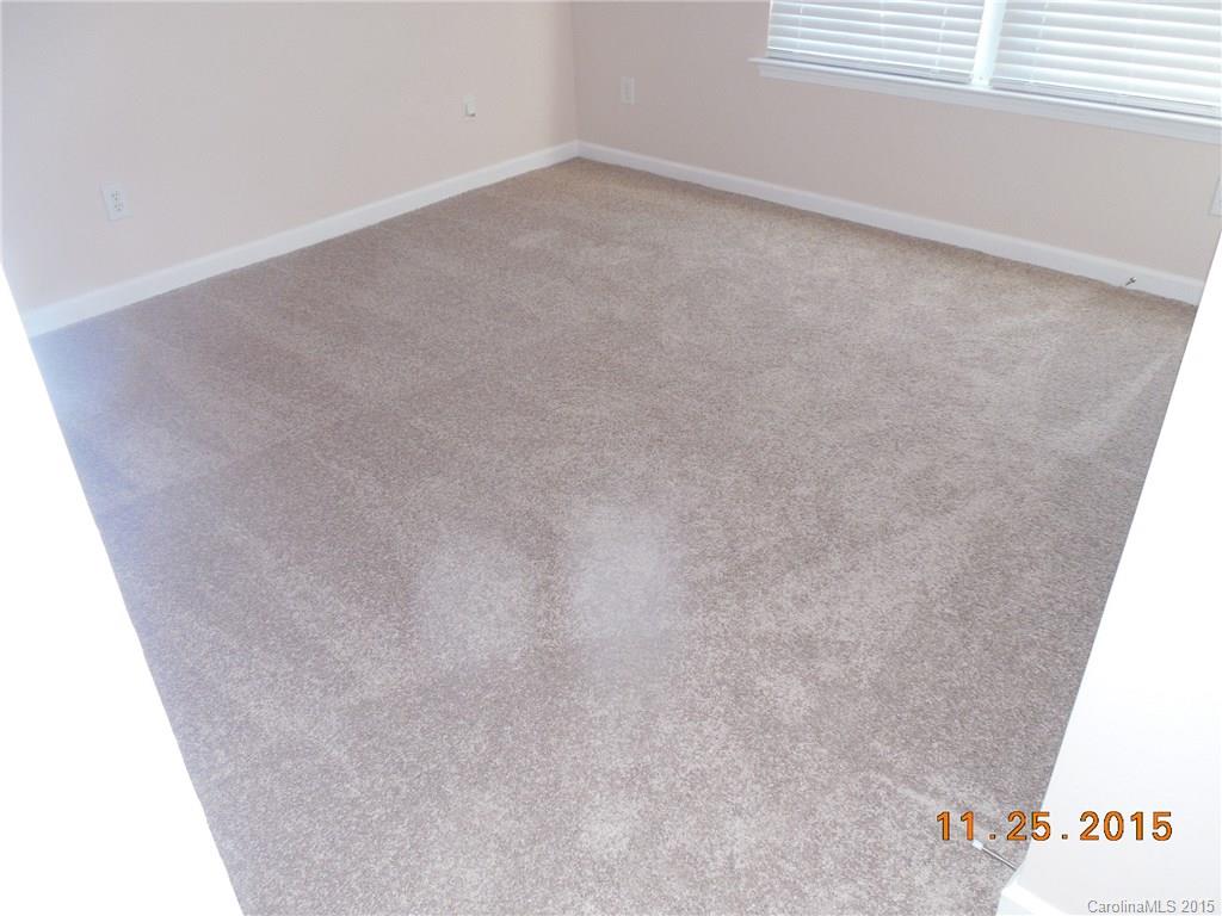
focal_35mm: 28
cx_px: 611
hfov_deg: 63.4
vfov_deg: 49.7
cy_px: 458
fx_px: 988
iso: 250
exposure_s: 1/25
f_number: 3.5
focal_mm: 5
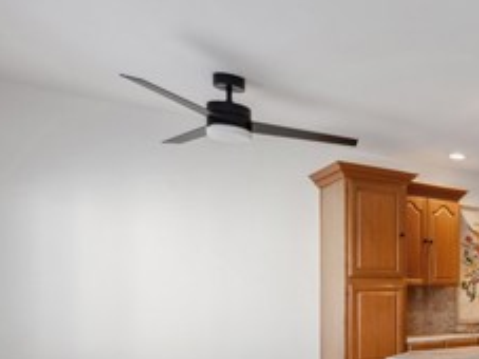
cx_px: 635
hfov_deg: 33.8
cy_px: 315
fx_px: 526
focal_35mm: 38
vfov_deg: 35.7
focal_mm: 14
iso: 100
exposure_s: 1/15
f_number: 10
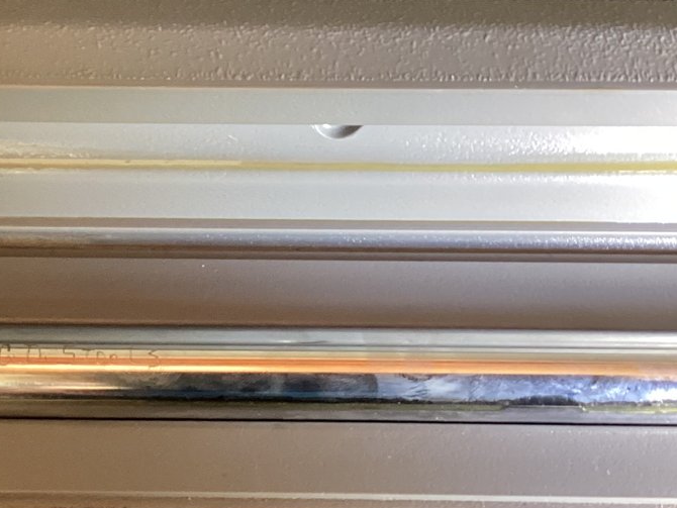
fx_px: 1370
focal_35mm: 70
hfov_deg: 27.2
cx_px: 126
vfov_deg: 21.0
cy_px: 280
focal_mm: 3.3
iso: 320
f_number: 2.4
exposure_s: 1/33
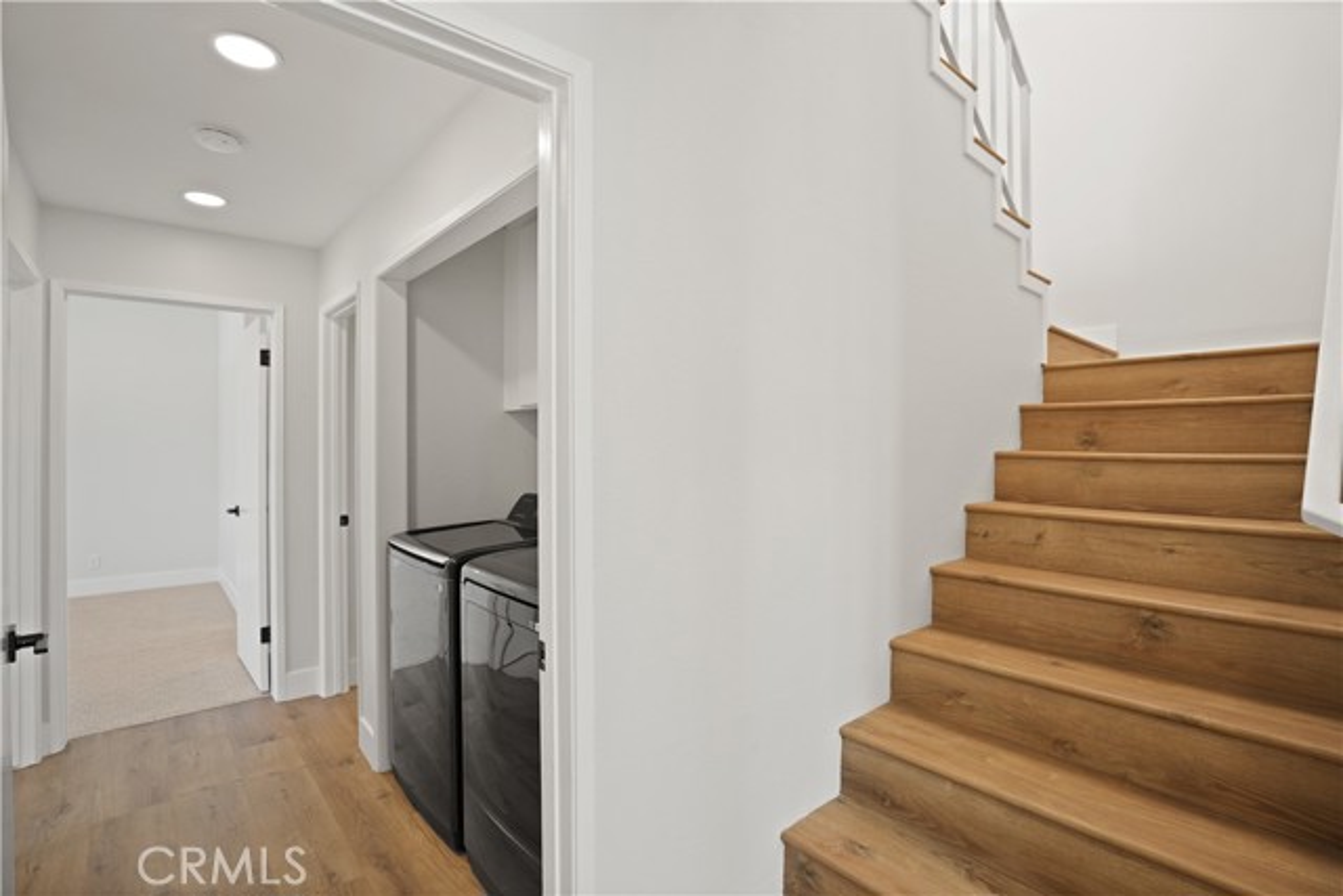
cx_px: 672
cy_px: 448
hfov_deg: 96.7
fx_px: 597
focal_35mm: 16
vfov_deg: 73.8
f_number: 4
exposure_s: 1/6
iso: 160
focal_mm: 16
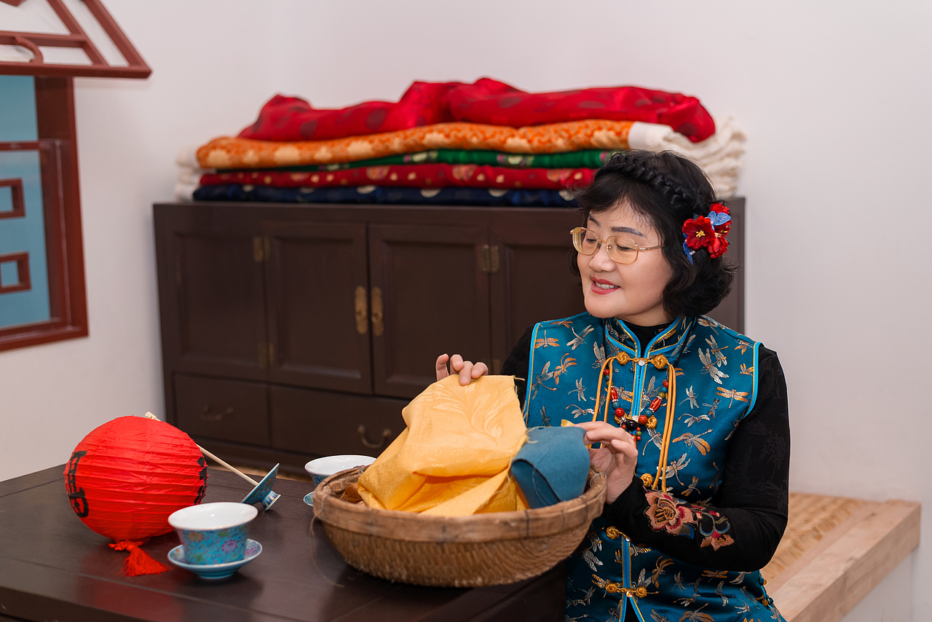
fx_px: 1295
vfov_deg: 27.0
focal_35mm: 50
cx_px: 466
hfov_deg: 39.6
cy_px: 311
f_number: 2.5
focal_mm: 50
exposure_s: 1/200
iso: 320
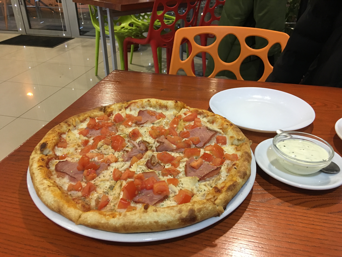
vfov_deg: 48.2
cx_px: 171
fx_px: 287
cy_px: 128
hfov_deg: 61.7
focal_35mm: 29
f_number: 2.2
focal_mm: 4.15
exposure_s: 1/33
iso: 160
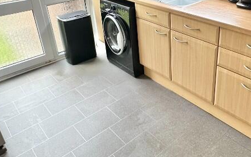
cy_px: 40
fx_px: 232
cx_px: 165
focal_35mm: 34
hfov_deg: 55.7
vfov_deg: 36.4
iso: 160
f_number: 2.2
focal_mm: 2.22
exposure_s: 1/99
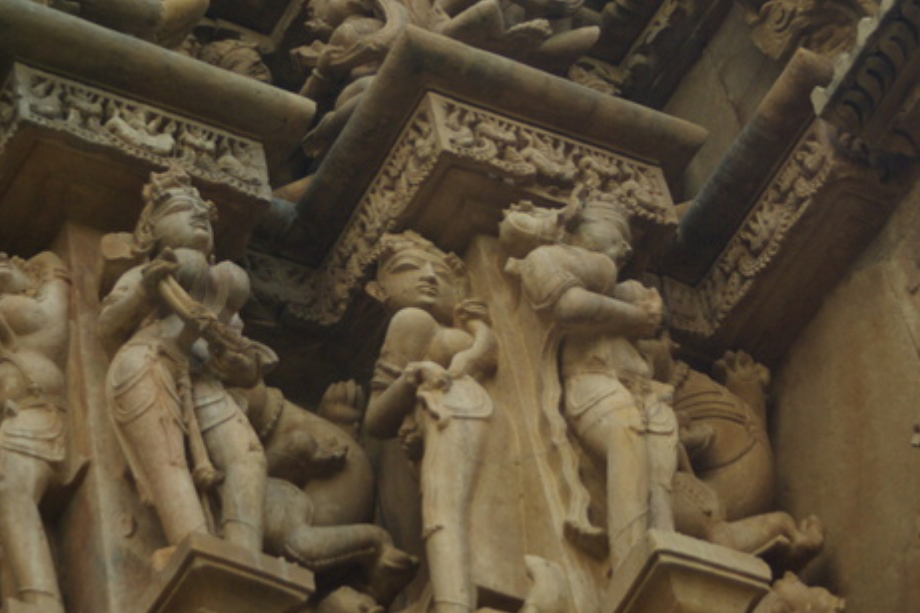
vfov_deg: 11.0
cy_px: 330
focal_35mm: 125
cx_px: 395
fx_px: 3193
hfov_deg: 16.4
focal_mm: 60
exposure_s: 1/90
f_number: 4.5
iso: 400
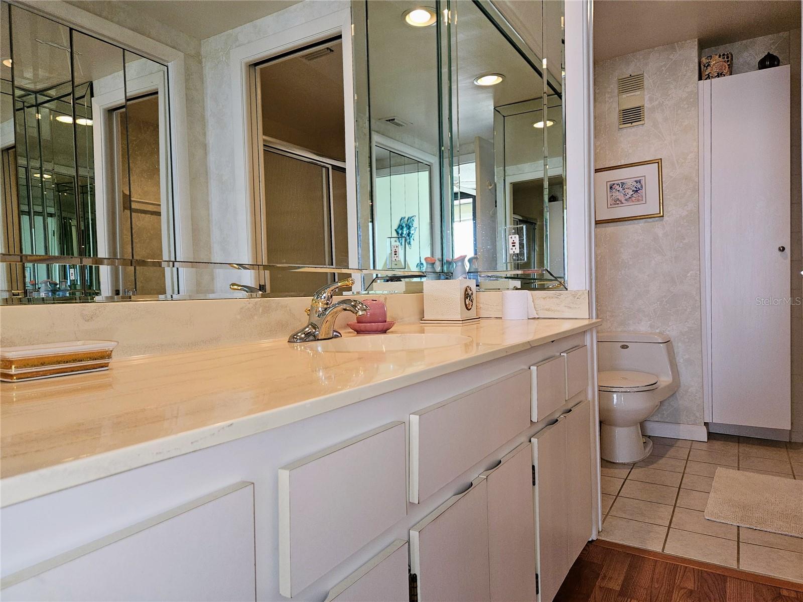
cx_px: 402
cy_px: 301
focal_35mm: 23
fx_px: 533
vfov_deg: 58.9
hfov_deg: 73.9
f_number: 1.8
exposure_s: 1/60
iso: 64
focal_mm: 5.4
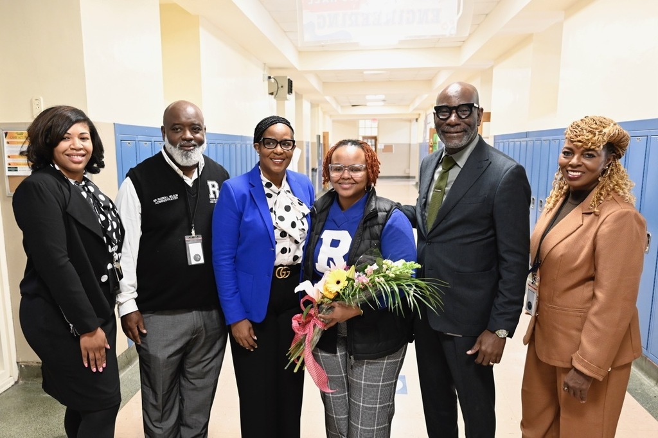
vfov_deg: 48.7
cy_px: 219
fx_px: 484
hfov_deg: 68.4
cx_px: 329
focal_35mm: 26
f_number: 4
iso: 3200
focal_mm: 26.5
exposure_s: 1/60
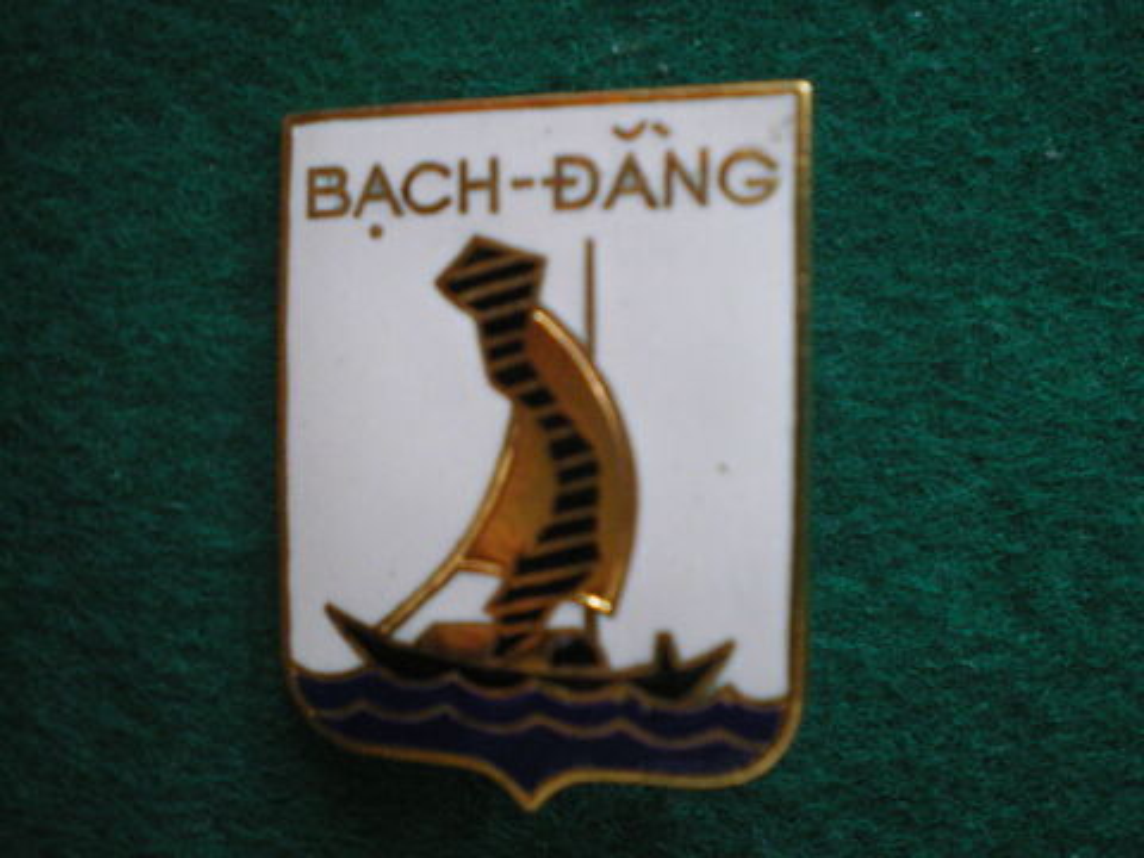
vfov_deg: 37.7
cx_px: 572
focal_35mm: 38
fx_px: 1256
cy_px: 429
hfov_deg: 49.0
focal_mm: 6.3
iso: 400
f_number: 3.1
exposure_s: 1/25
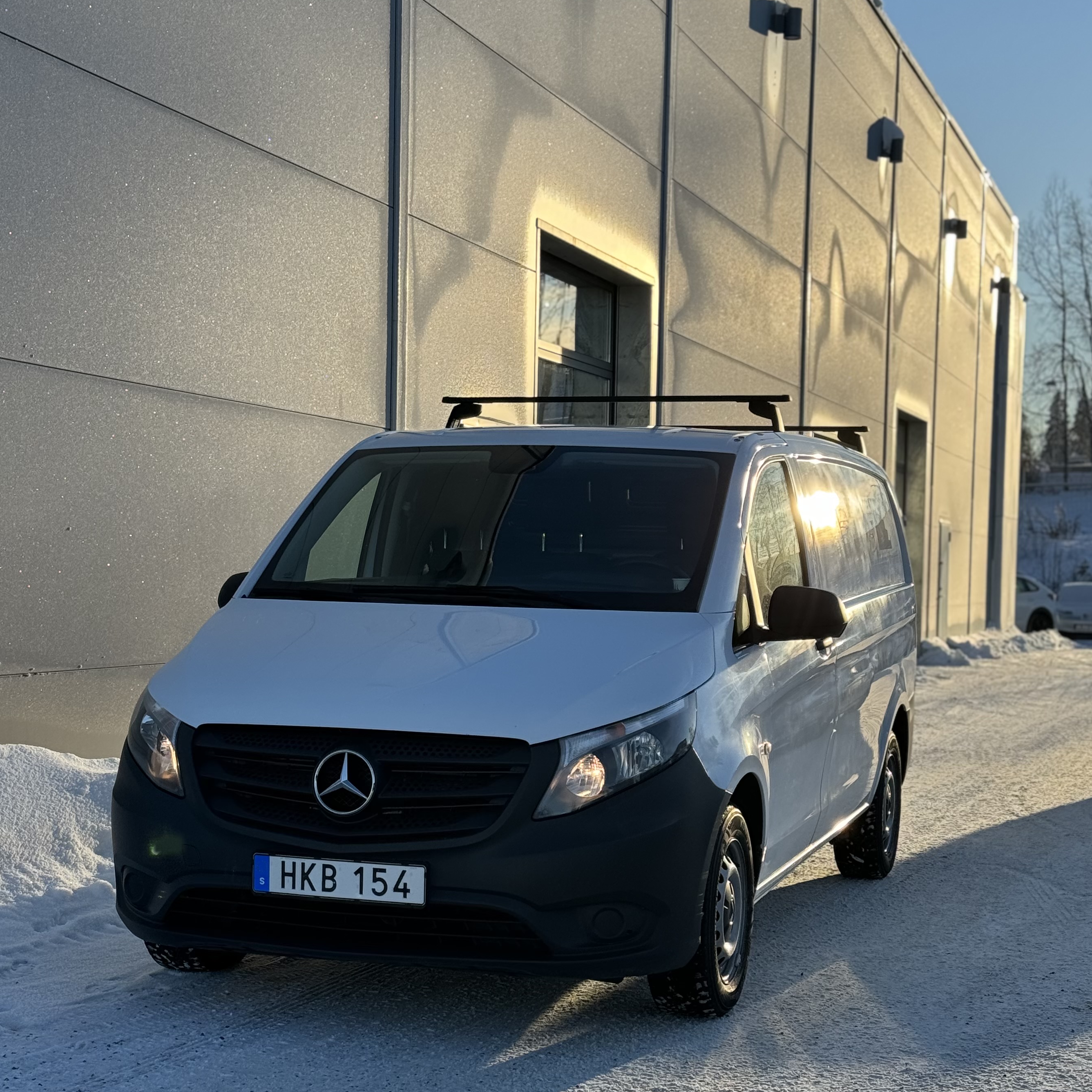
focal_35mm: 64
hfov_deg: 26.9
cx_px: 499
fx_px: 2284
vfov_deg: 26.8
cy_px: 655
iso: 64
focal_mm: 6.86
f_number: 1.78
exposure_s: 1/2833
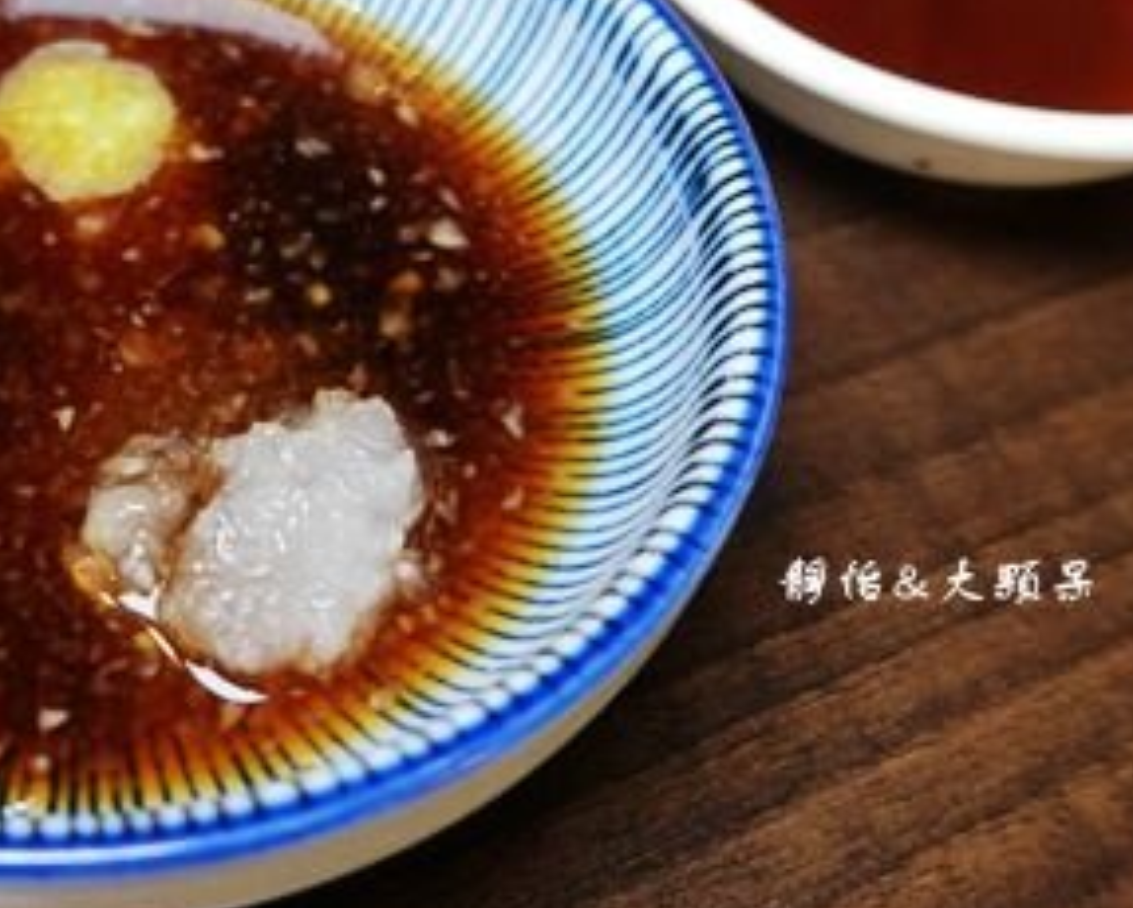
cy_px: 140
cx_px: 268
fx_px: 1711
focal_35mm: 51
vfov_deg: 28.8
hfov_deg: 35.7
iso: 250
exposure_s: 1/30
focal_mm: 9
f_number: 2.8
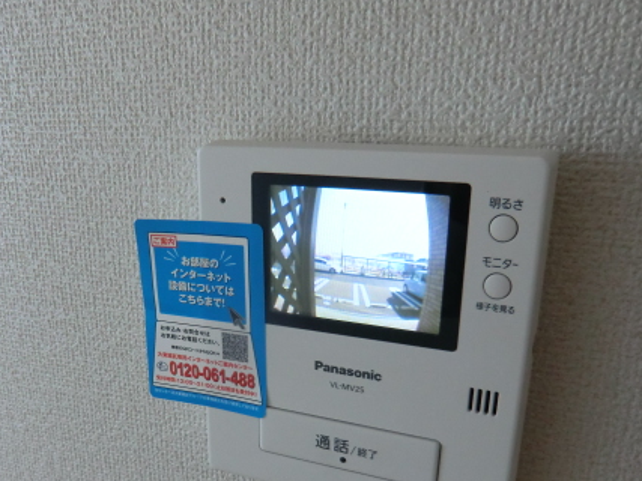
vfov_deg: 39.1
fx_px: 667
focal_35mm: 36
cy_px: 331
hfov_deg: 50.9
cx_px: 242
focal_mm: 4.3
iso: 250
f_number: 3.2
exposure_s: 1/60
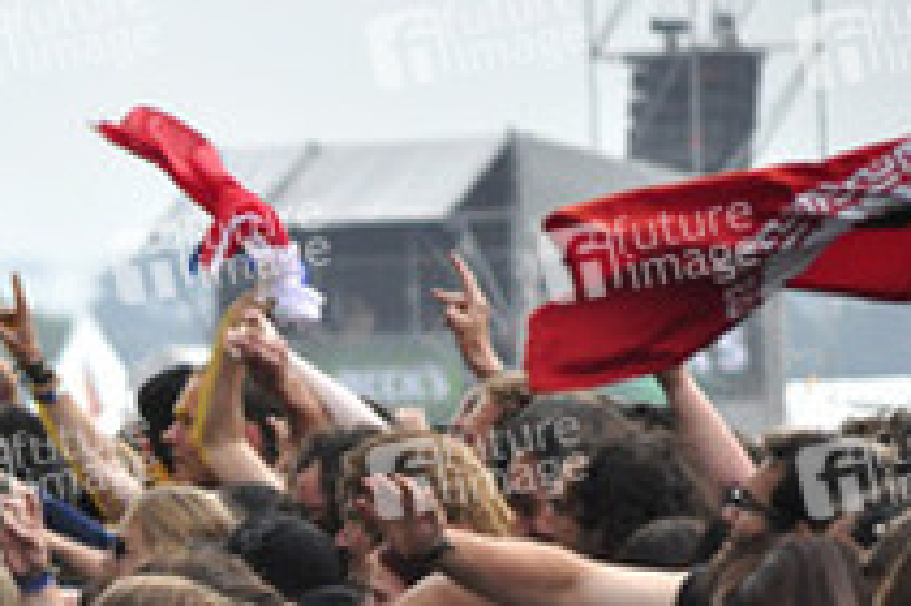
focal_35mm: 575
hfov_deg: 3.6
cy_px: 576
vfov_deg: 2.4
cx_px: 105
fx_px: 14539
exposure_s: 1/500
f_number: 5.6
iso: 800
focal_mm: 180
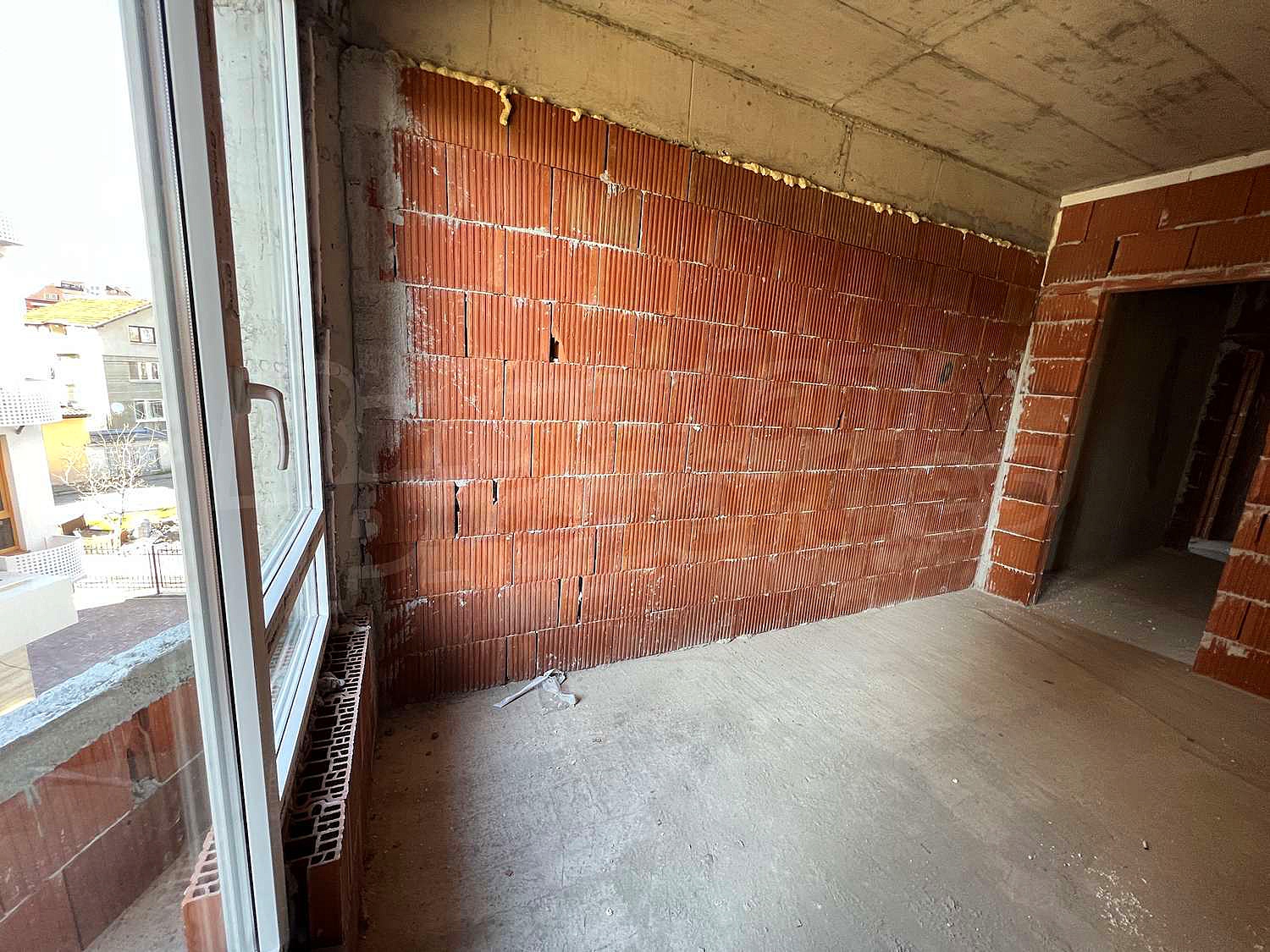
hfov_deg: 106.2
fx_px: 477
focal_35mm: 13
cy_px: 476
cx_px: 635
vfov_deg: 89.9
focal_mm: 1.57
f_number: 1.8
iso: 160
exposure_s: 1/99
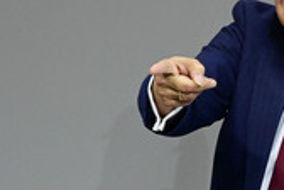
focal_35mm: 1099
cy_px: 114
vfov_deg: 1.3
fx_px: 8669
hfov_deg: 1.9
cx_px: 292
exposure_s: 1/320
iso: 10000
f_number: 6.3
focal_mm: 410
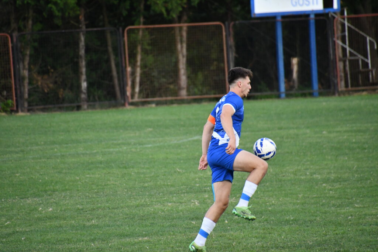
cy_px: 126
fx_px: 6300
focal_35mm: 600
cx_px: 189
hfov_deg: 3.4
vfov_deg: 2.3
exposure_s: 1/2000
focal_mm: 400
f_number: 6.3
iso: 3200
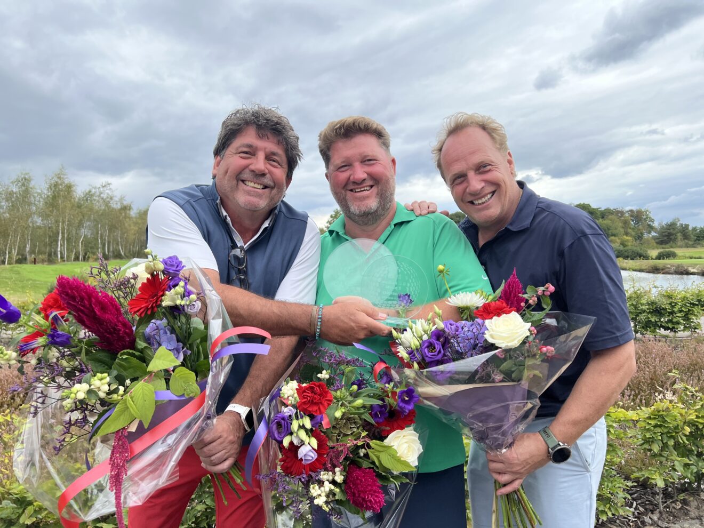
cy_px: 264
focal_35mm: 26
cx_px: 352
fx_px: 529
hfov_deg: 67.3
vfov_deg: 53.1
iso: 50
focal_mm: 5.7
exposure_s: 1/775
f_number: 1.5
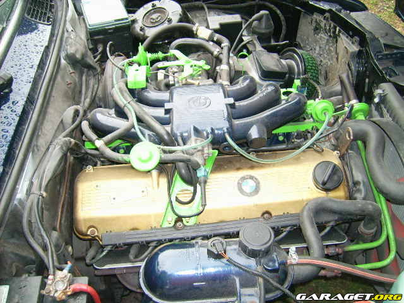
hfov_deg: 52.6
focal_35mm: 35
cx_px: 202
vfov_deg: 40.7
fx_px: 408
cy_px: 152
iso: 100
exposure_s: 1/60
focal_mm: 5.95
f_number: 2.8
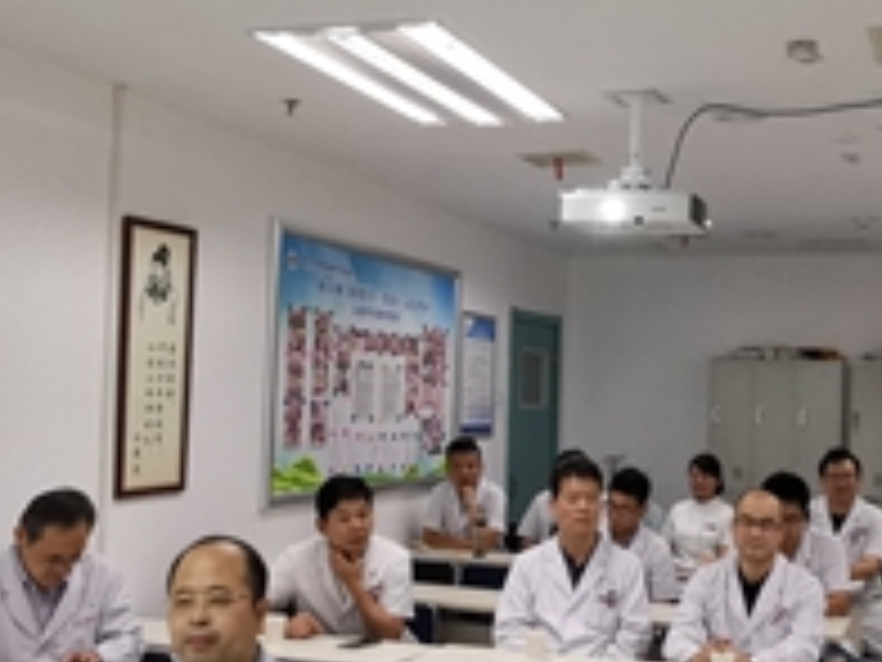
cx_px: 567
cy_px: 351
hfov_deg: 38.6
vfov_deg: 29.7
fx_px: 1248
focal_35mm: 49
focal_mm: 2.35
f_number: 2.2
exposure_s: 1/100
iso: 320
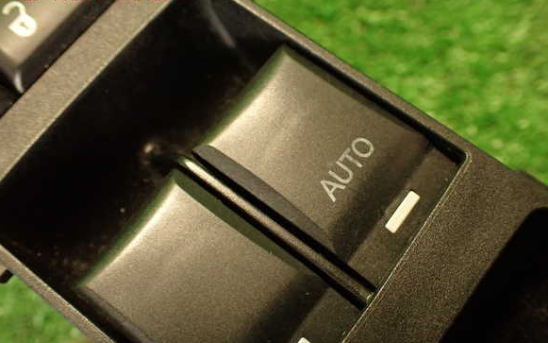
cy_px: 195
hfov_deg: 55.3
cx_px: 279
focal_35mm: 35
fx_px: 523
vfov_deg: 36.2
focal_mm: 5.79
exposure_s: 1/30
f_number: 2.4
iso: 500
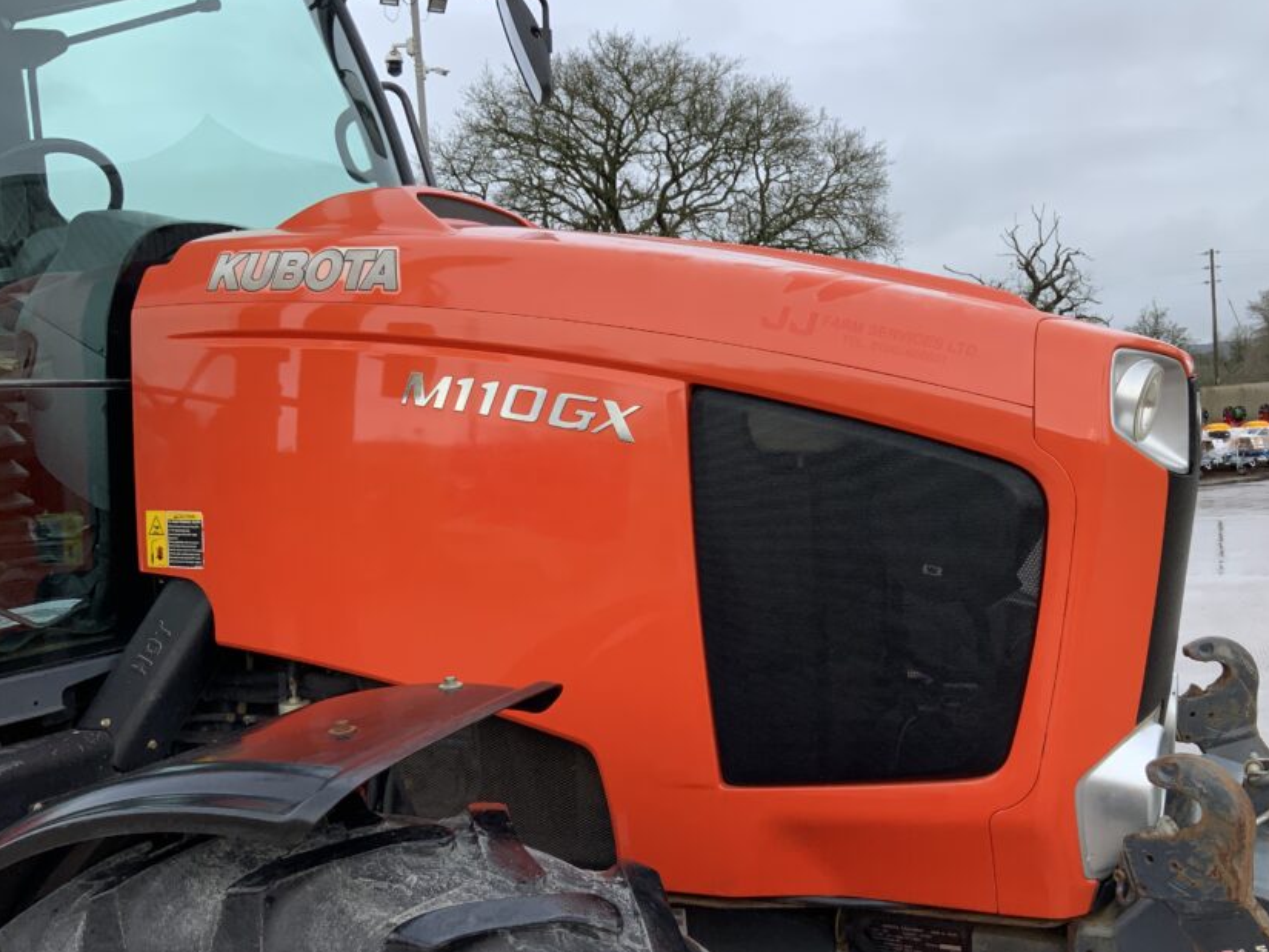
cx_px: 734
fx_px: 1320
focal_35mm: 36
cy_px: 508
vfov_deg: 39.6
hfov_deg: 51.1
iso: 16
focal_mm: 3
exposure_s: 1/739
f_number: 1.8
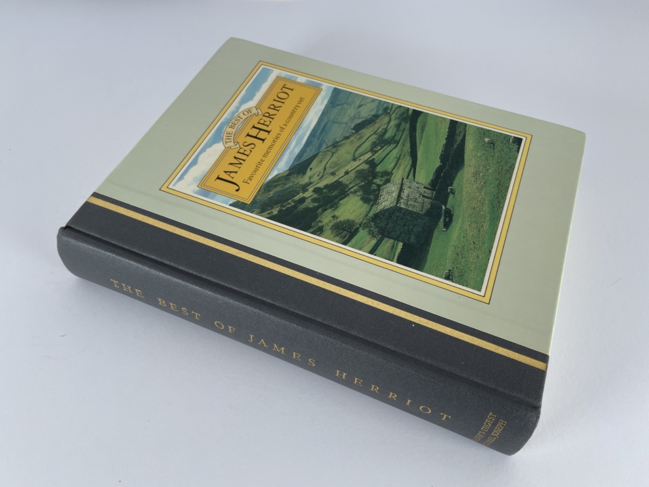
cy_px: 251
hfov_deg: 65.3
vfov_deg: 51.4
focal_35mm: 27
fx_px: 506
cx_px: 320
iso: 32
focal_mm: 4.2
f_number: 1.6
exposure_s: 1/100
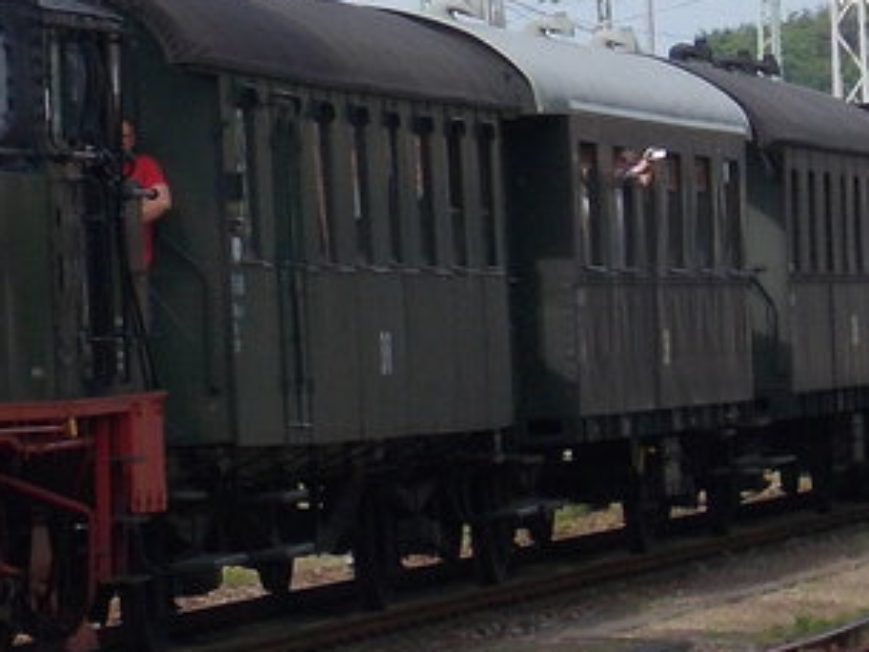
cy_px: 243
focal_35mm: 391
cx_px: -83
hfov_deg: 5.1
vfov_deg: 3.8
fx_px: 9816
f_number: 5.5
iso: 80
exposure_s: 1/400
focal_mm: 17.6
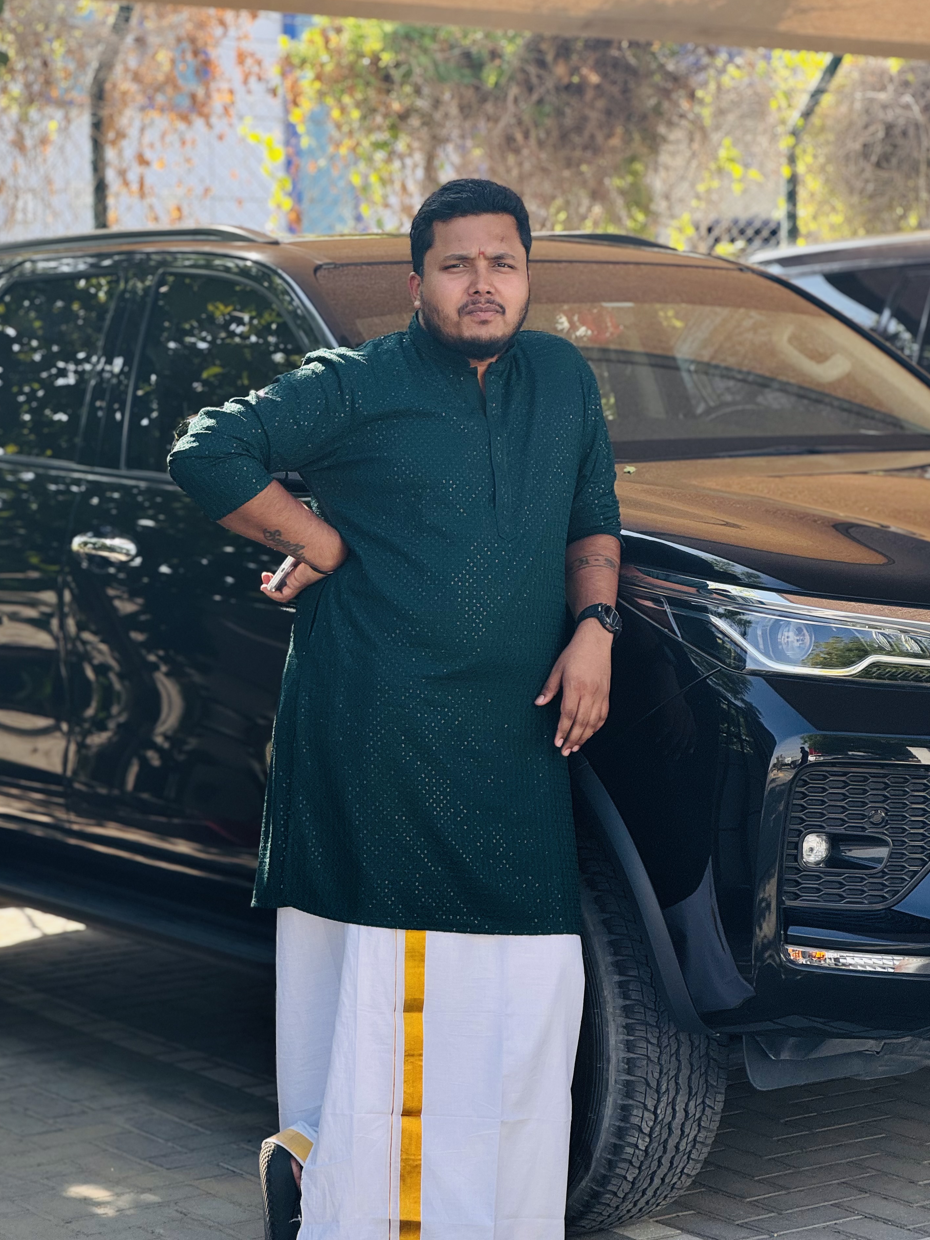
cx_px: 480
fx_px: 2937
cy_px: 601
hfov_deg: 18.0
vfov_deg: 23.8
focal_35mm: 82
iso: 25
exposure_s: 1/157
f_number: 2.8
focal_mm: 9
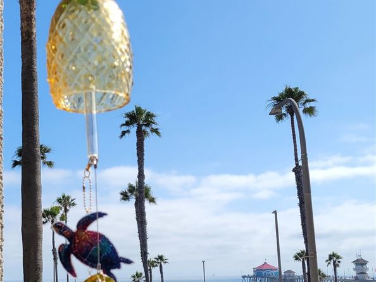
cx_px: 188
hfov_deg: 67.3
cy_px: 141
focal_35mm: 26
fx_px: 282
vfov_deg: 53.0
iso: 40
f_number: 1.8
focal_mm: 5.4
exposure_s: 1/3333
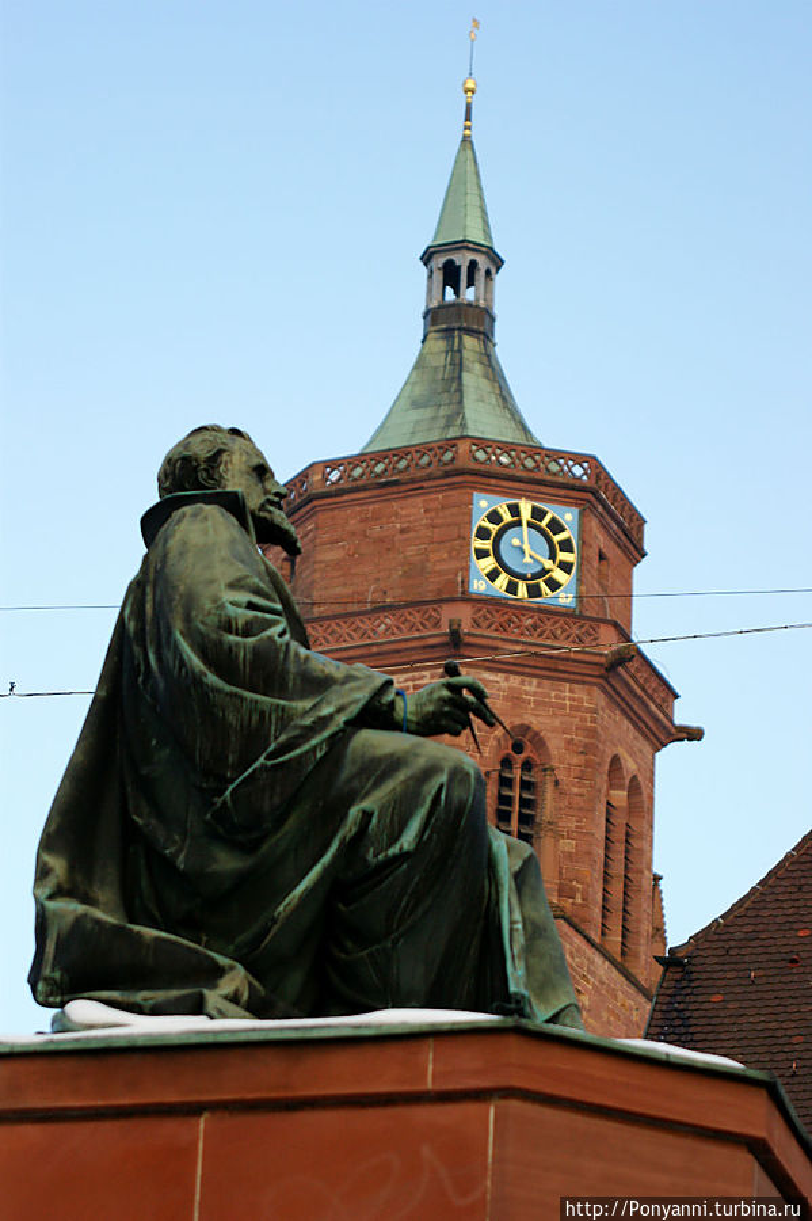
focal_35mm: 105
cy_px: 610
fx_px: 3556
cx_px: 406
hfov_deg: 13.0
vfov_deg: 19.5
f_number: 2.8
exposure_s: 1/1250
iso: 400
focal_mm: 70
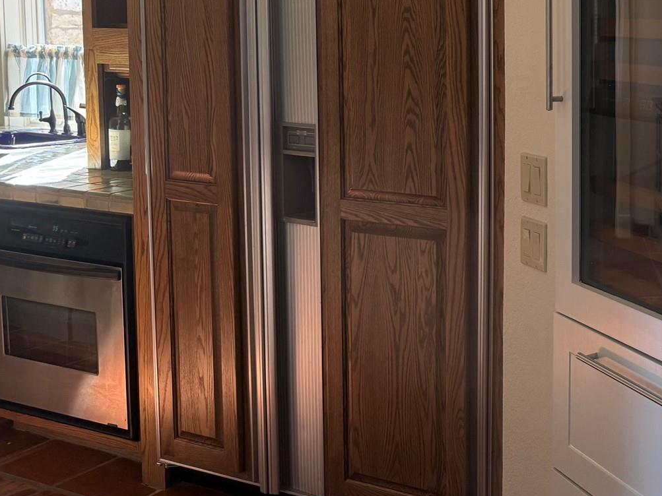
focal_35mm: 49
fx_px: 937
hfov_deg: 35.1
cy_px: 113
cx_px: 671
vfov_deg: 29.1
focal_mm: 6.76
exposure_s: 1/121
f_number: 1.78
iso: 160
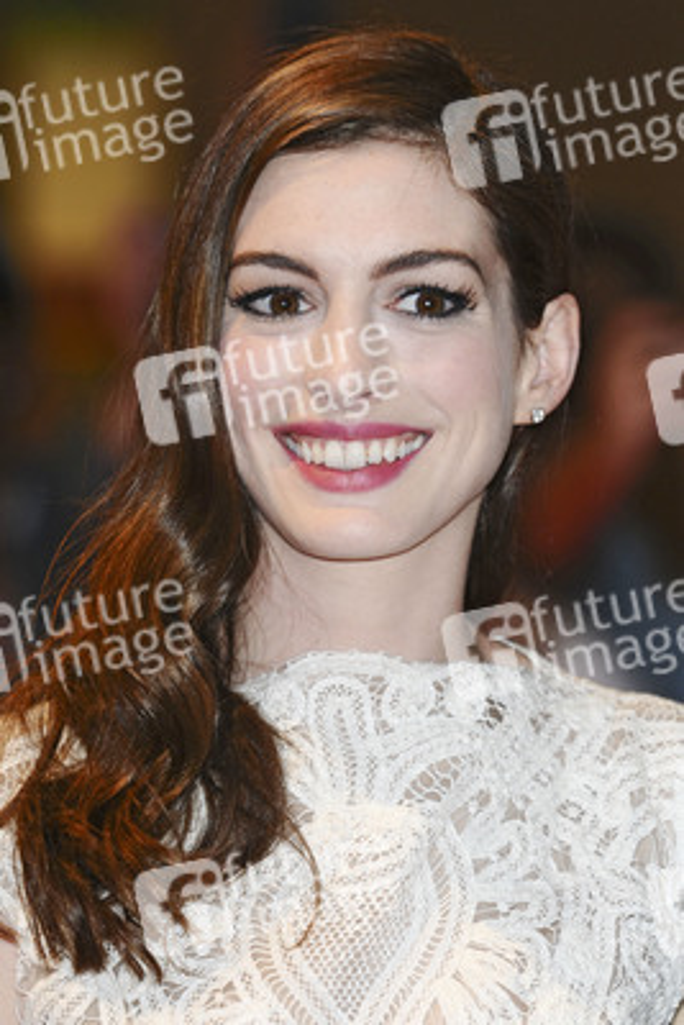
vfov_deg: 8.9
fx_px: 6620
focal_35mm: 232
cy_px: 512
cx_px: 342
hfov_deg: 5.9
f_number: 4.5
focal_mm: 155
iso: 320
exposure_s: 1/160
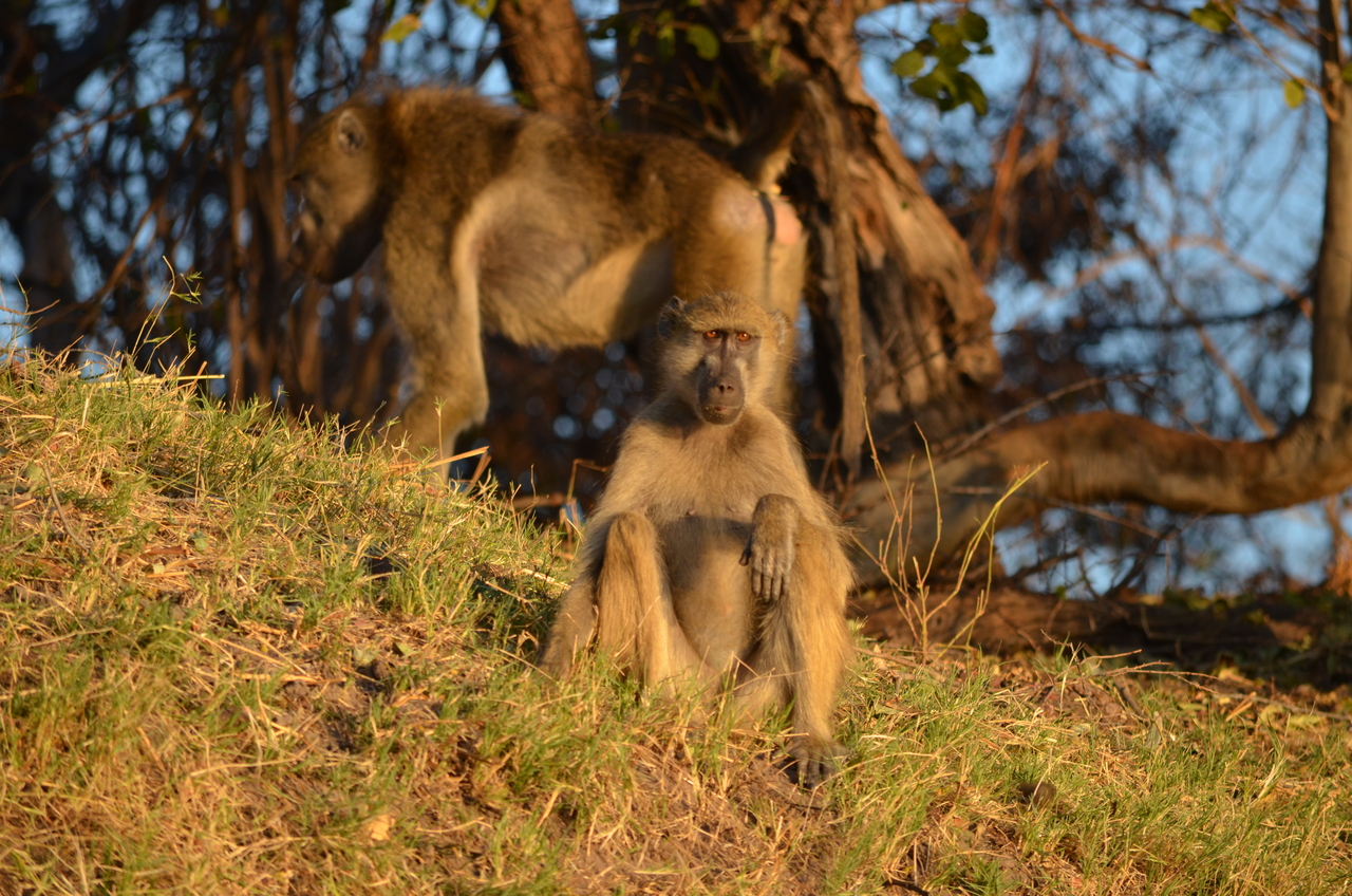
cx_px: 676
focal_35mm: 360
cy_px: 448
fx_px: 13493
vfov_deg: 3.8
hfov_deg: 5.7
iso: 360
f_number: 5.6
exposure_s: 1/500
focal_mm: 240
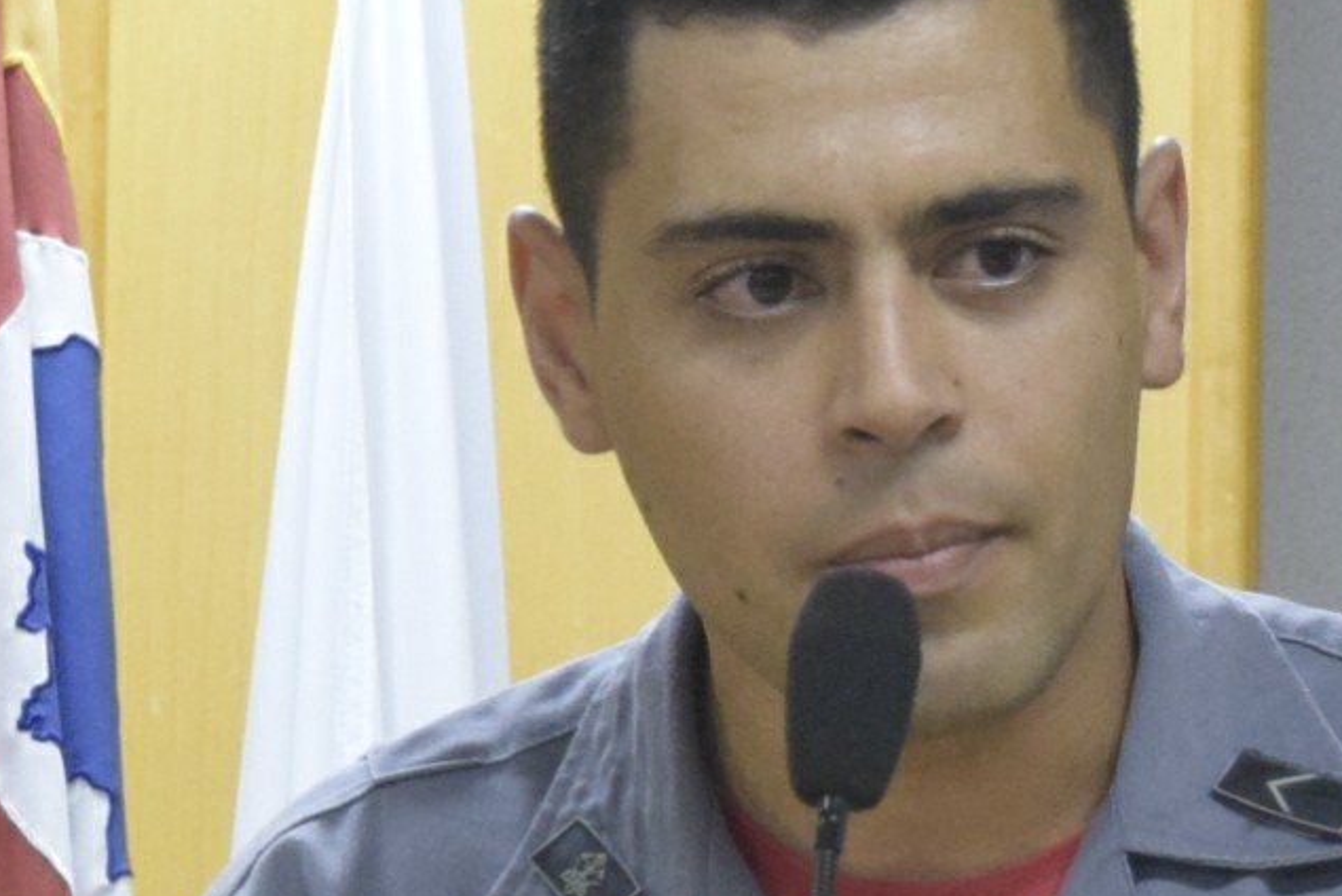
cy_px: 1008
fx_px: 11076
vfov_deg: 4.6
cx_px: 25
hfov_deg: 6.9
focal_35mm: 297
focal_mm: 42
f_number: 5
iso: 2200
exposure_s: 1/125
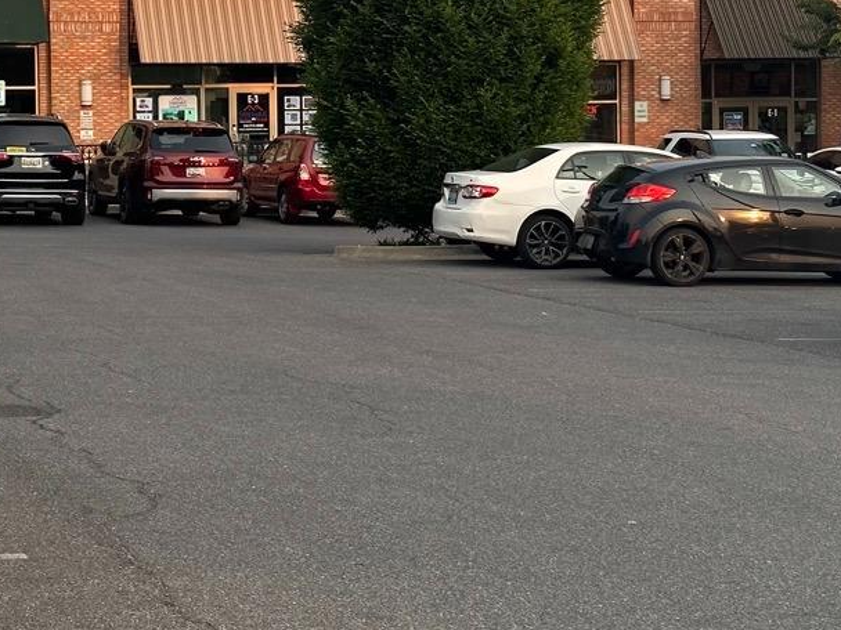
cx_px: 314
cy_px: 145
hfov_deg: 19.4
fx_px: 2454
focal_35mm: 101
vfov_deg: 14.6
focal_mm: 6.86
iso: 64
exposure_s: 1/785
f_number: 1.78
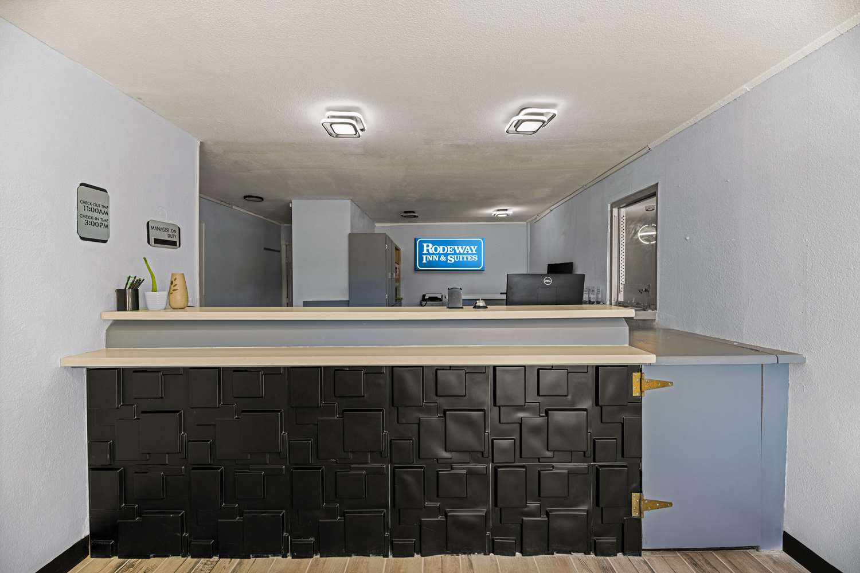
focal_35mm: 14
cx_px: 430
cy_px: 286
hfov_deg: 104.3
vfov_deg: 81.2
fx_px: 334
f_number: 5.6
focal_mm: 14
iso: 400
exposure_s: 1/13
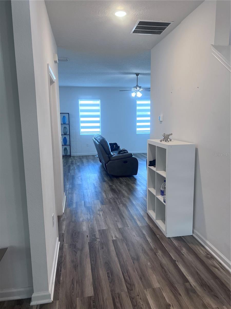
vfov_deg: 67.3
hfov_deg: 53.1
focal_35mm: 26
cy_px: 154
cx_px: 116
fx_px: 231
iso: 125
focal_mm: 5.7
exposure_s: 1/120
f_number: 1.5
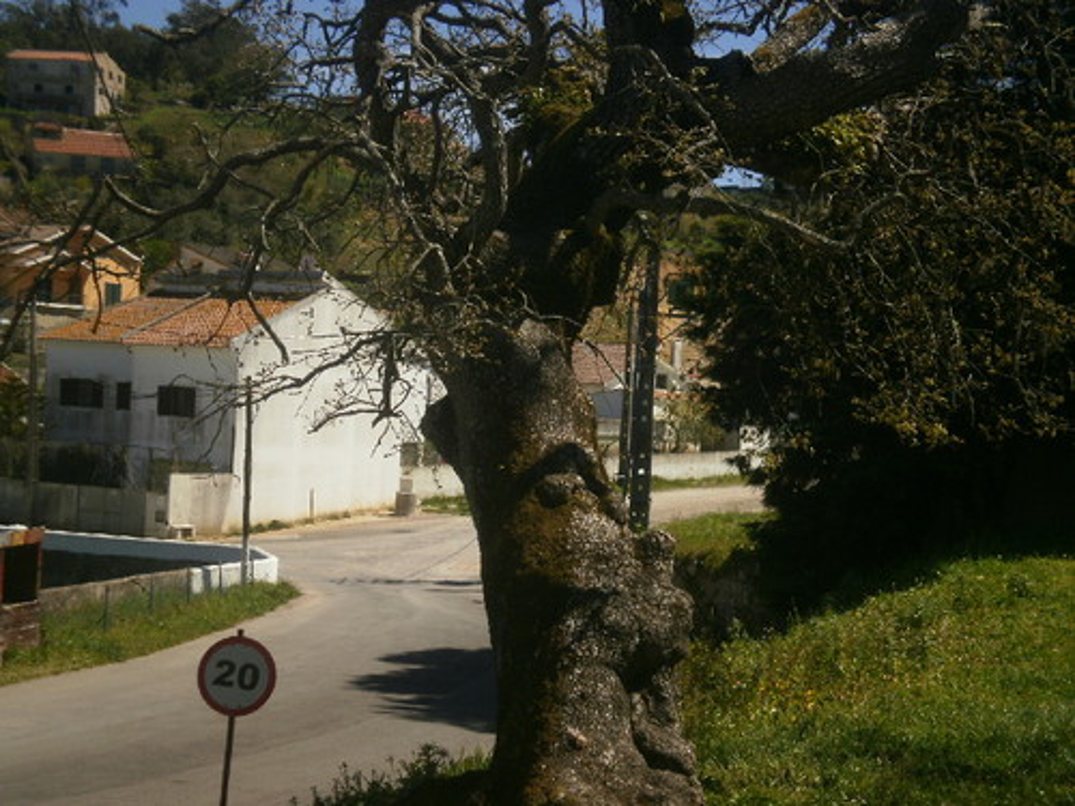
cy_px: 403
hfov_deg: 30.3
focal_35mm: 64
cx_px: 538
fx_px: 1988
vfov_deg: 22.9
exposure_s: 1/125
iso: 100
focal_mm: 11.3
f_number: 13
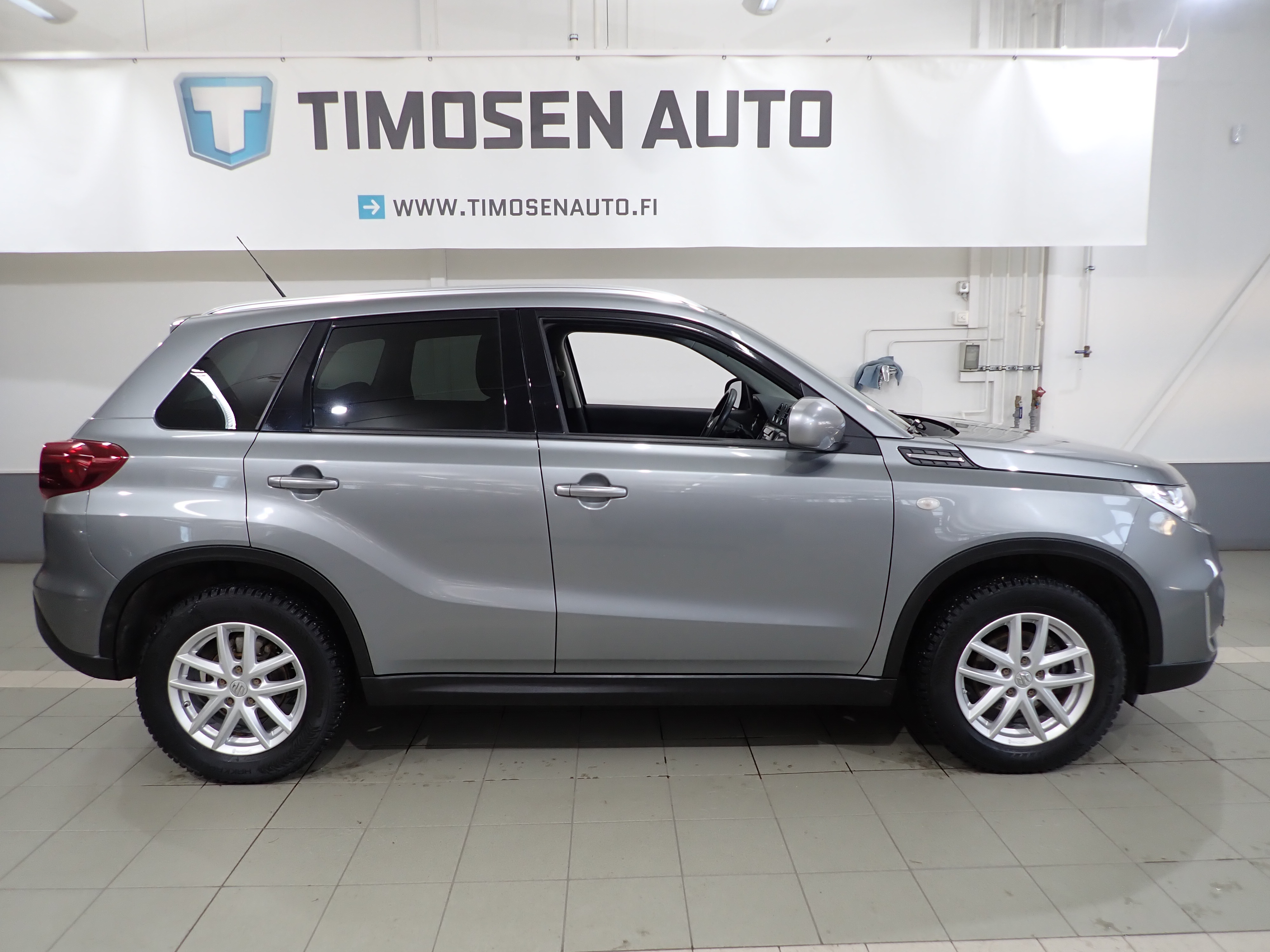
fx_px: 917
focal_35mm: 25
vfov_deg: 54.9
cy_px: 476
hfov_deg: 69.4
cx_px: 635
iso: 125
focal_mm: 4.5
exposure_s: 1/60
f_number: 2
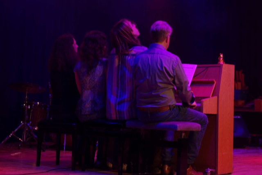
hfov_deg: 25.7
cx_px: 131
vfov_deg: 17.3
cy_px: 88
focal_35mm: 79
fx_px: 575
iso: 320
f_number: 4.5
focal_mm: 29.49
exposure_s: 1/30
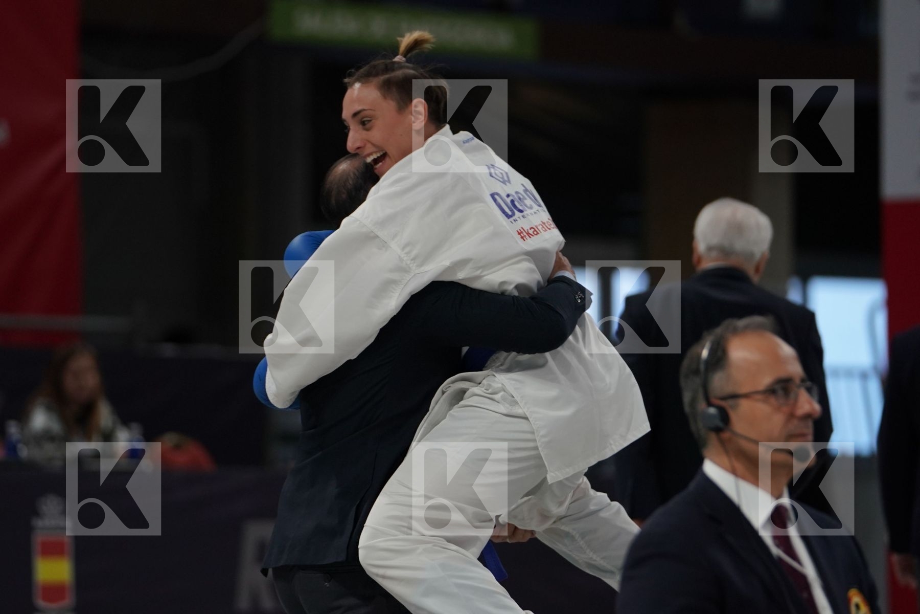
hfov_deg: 8.0
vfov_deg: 5.4
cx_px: 460
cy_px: 307
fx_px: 6542
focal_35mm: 256
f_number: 2.8
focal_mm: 171
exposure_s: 1/1000
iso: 1000
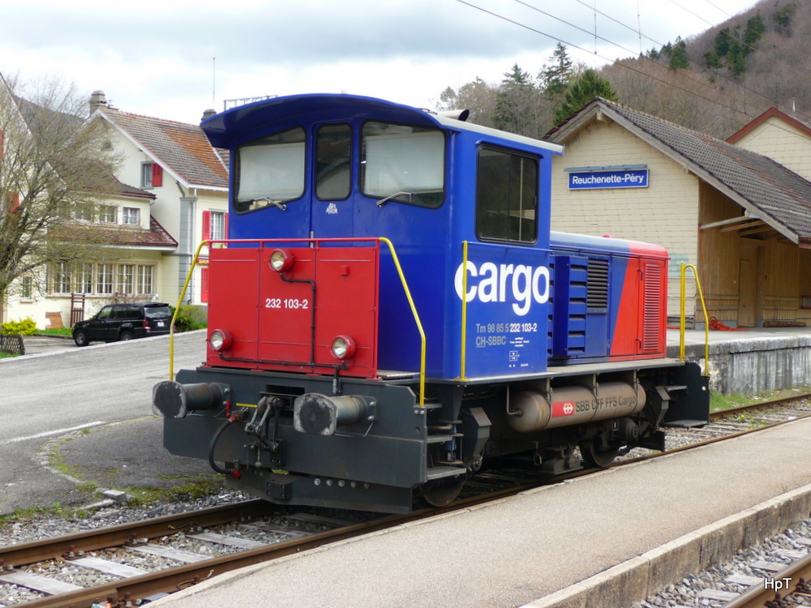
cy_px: 304
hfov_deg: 39.7
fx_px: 1125
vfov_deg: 30.3
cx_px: 406
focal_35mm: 48
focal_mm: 8
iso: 100
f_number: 4.2
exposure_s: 1/200
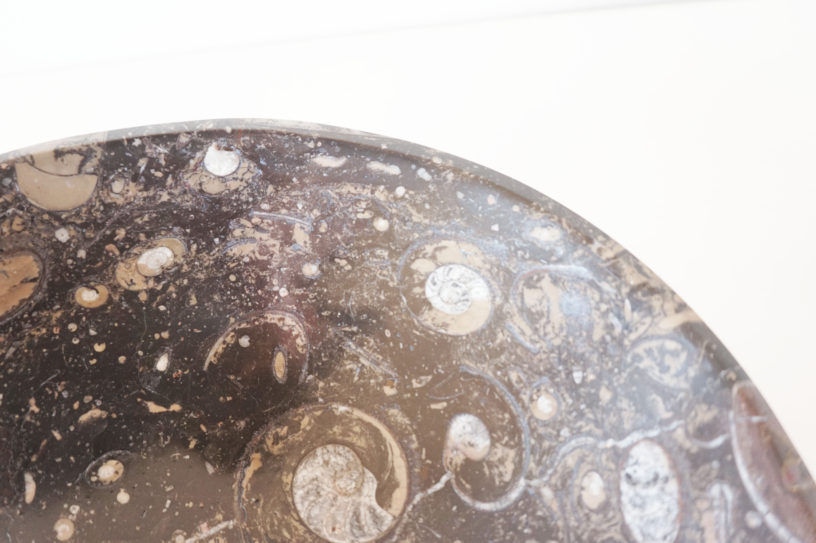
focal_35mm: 26
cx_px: 408
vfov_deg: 50.4
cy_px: 272
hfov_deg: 70.5
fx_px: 578
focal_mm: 17
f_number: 4
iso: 500
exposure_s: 1/160
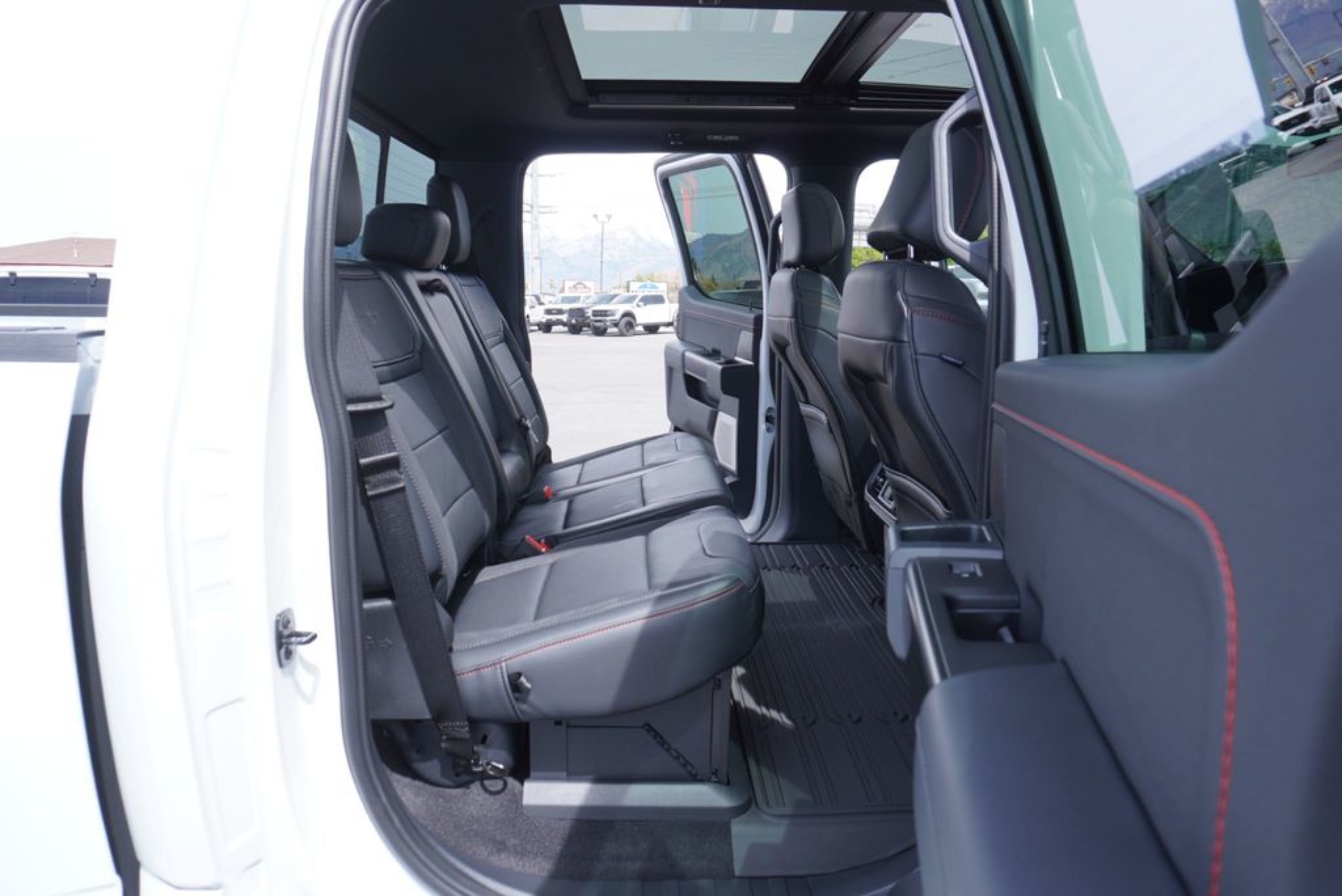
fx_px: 895
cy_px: 448
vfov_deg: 53.2
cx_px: 671
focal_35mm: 24
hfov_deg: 73.7
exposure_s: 1/160
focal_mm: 16
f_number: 6.3
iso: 100
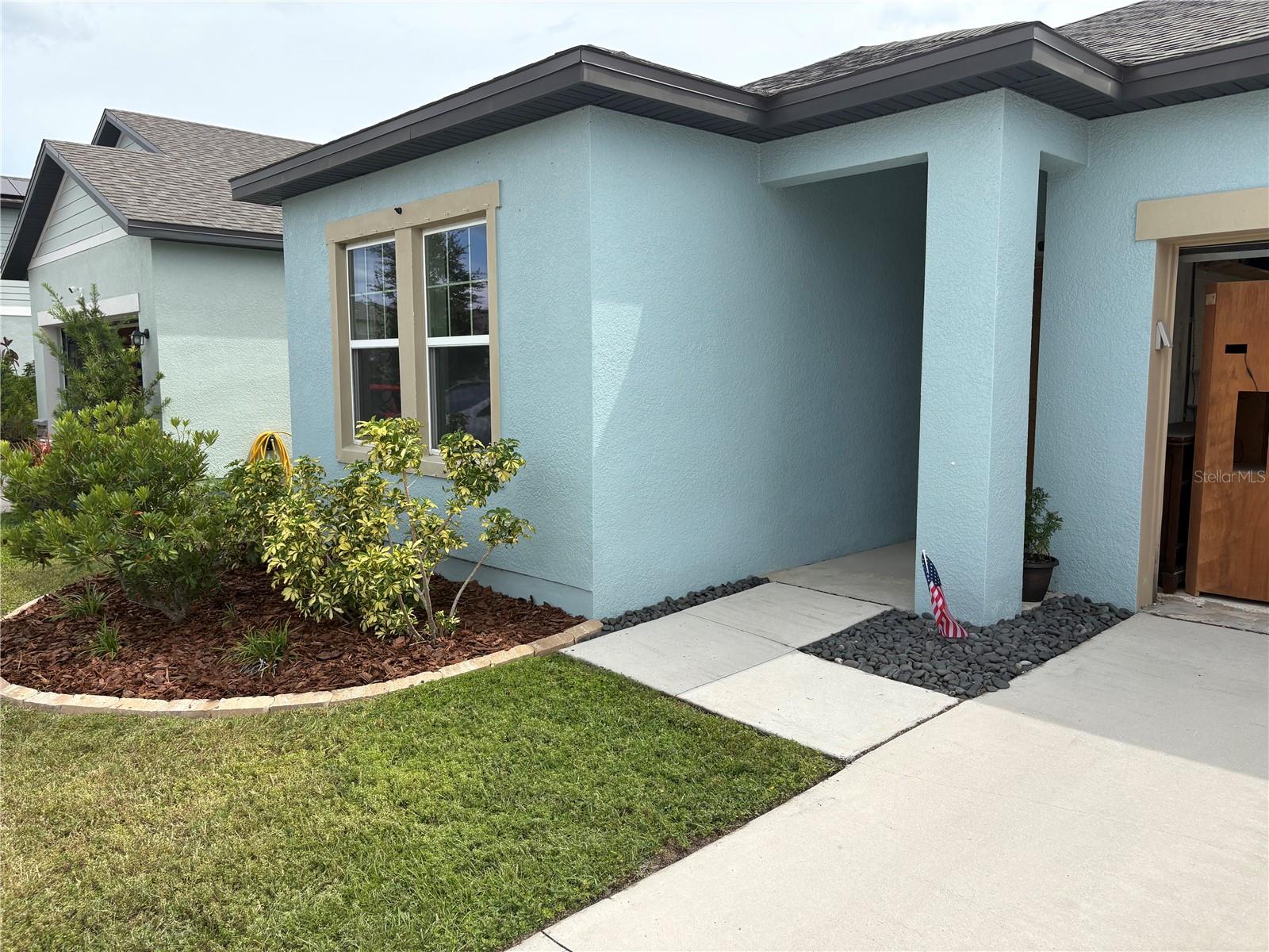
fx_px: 953
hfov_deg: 67.3
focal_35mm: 26
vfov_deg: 53.1
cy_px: 476
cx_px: 634
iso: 50
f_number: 1.6
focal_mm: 5.96
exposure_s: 1/3125
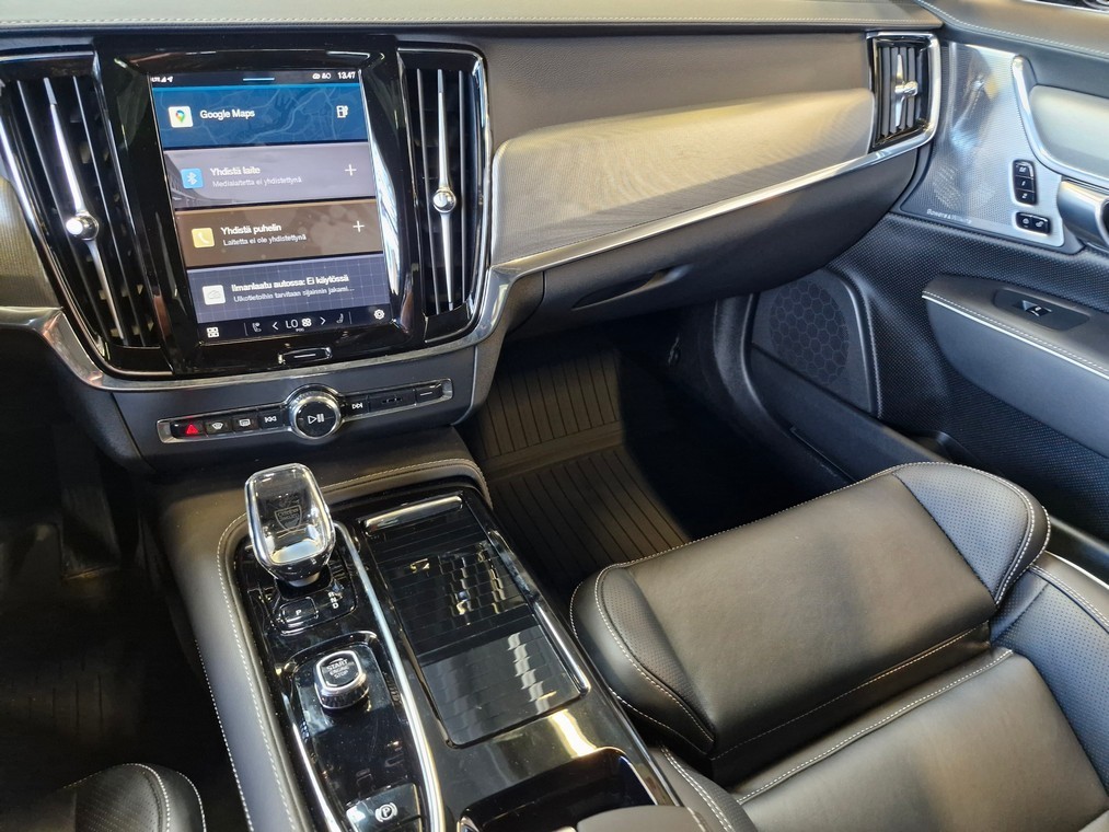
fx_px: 737
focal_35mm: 23
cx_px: 554
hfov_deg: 73.9
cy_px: 416
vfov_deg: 58.9
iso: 640
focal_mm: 5.54
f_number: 1.8
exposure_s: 1/33
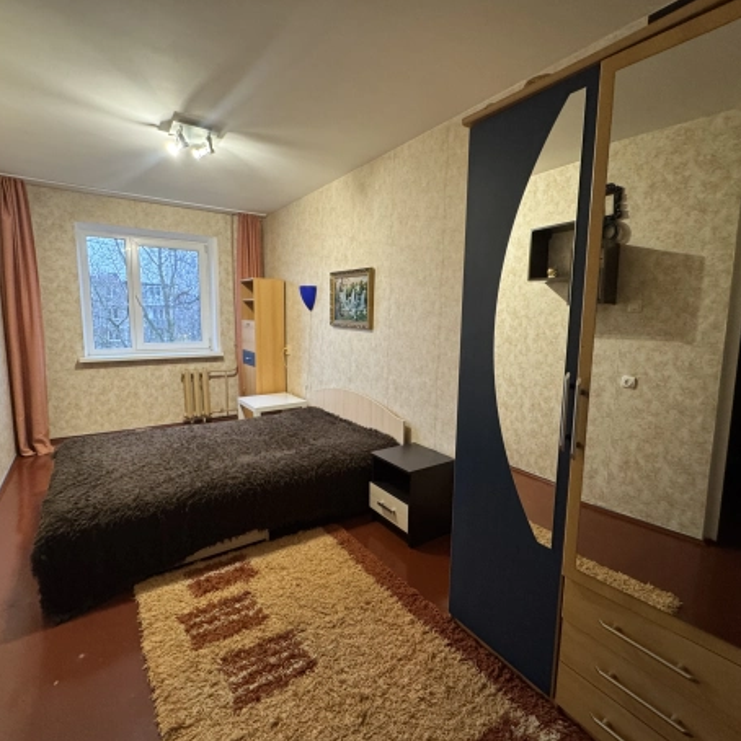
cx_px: 370
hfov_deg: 84.0
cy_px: 369
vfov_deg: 84.0
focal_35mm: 17
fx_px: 412
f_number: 2.2
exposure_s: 1/50
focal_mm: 2.22
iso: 320
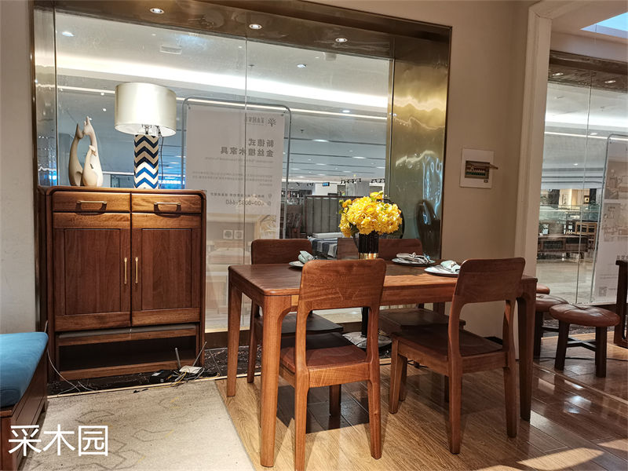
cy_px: 236
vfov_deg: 53.1
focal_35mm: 26
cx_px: 314
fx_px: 472
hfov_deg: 67.3
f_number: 1.8
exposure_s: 1/50
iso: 250
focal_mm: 5.58
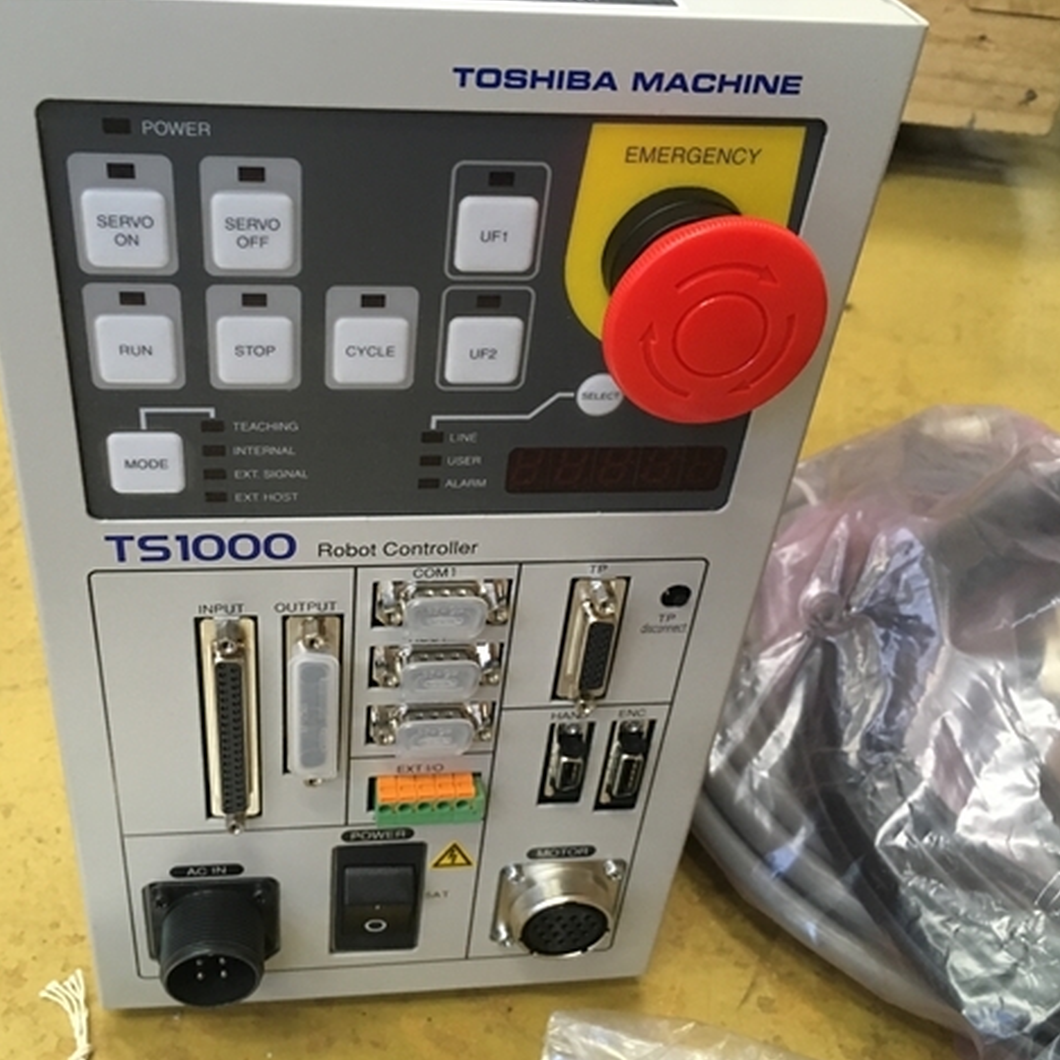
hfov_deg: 46.9
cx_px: 423
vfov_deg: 47.2
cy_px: 536
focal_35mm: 35
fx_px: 1213
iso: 160
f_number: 2.2
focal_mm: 4.15
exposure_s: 1/30
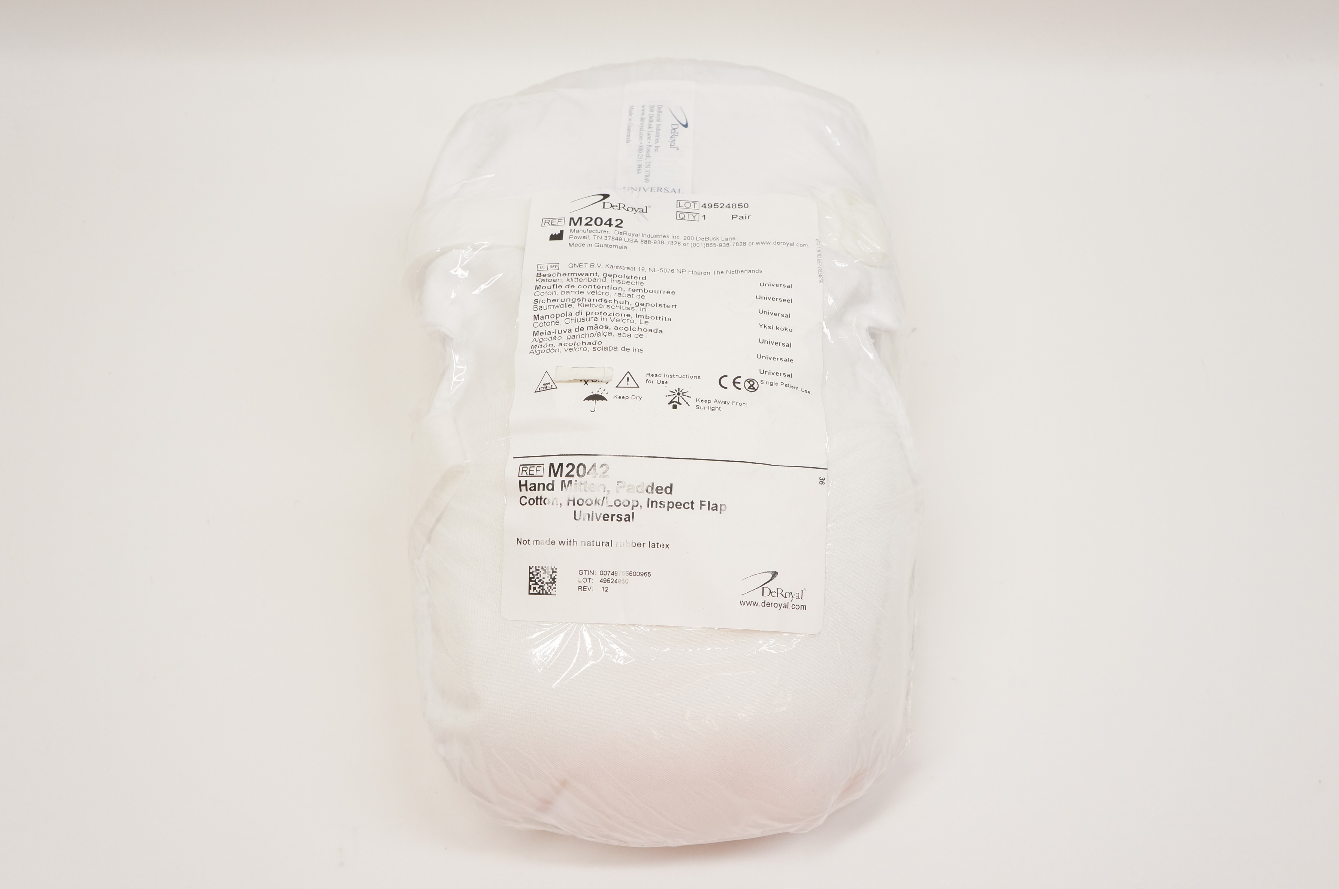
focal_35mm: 34
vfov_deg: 38.3
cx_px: 670
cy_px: 444
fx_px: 1282
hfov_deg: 55.2
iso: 800
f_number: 7.1
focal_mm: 23
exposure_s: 1/125
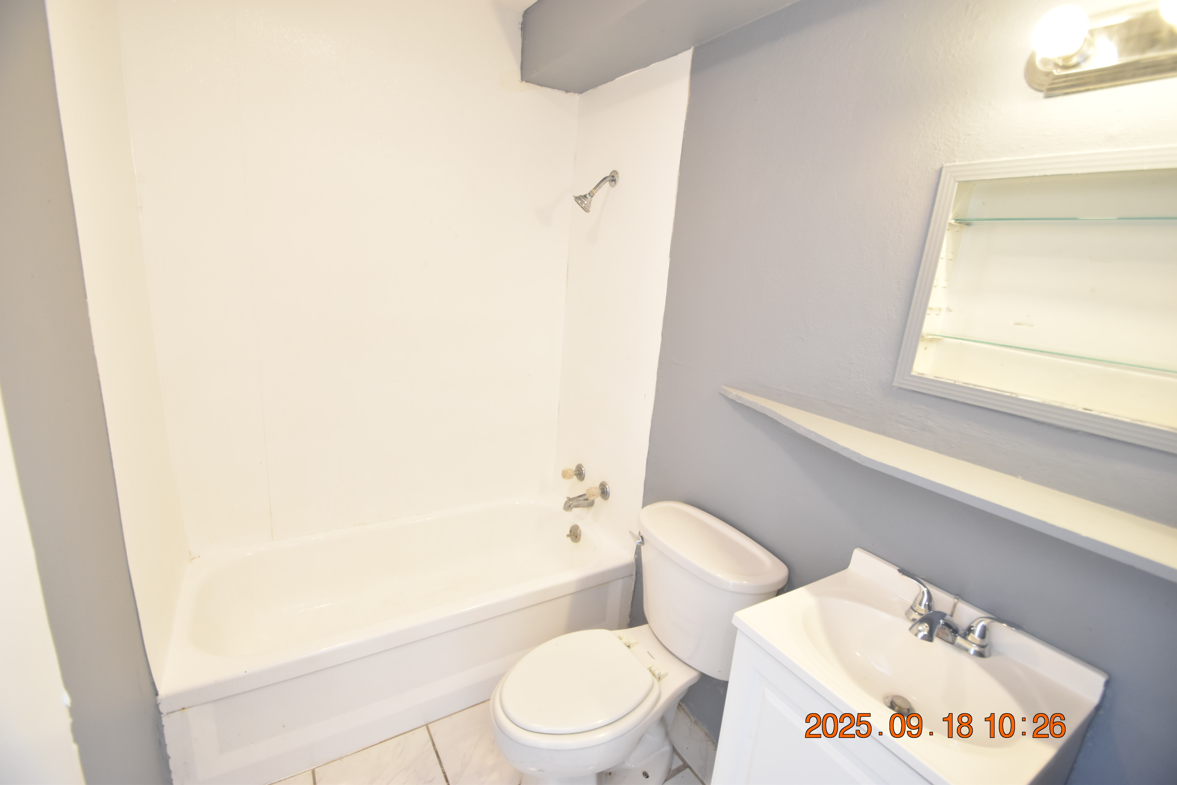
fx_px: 490
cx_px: 588
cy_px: 392
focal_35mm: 15
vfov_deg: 77.3
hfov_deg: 100.4
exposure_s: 1/30
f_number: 4
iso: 800
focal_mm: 10
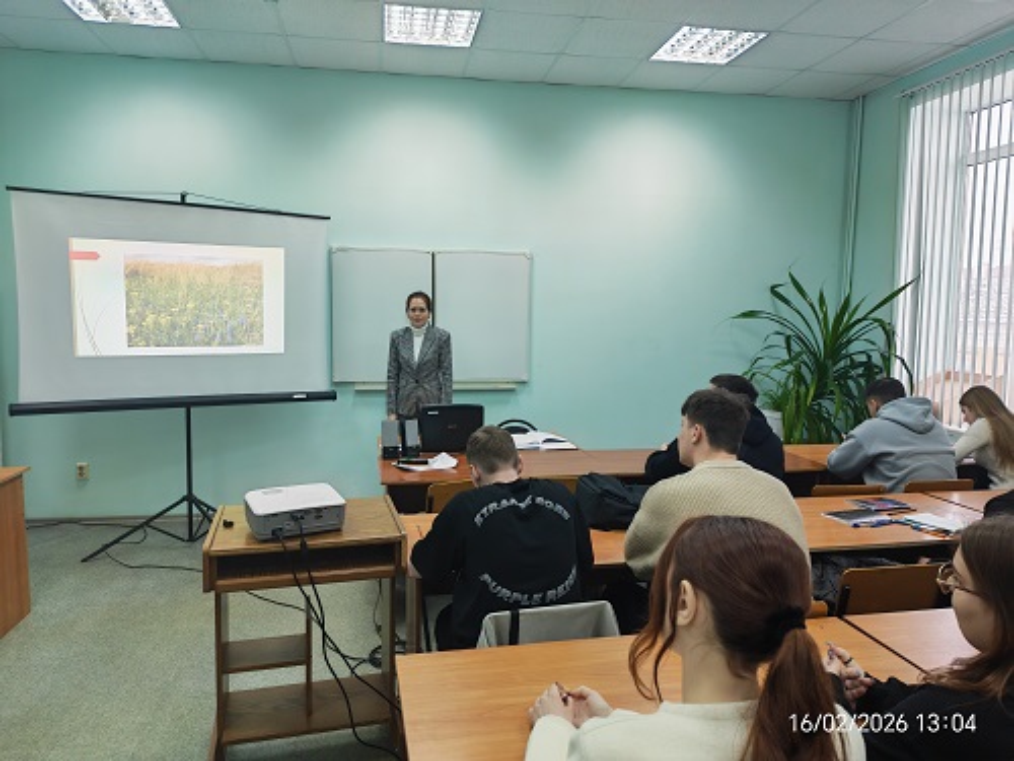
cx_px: 507
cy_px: 380
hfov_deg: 71.6
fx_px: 703
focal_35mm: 24
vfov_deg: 56.8
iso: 500
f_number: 1.9
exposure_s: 1/100
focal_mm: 6.12
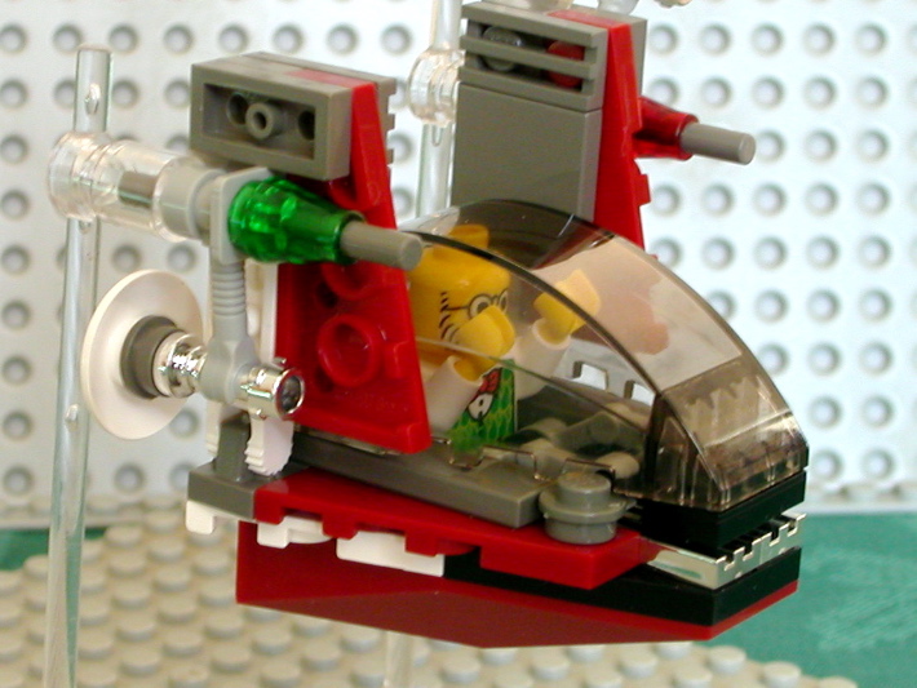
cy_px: 344
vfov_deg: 18.0
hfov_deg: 23.8
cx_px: 458
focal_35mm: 82
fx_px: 2173
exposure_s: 1/16
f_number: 4.1
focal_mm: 12.5
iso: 100
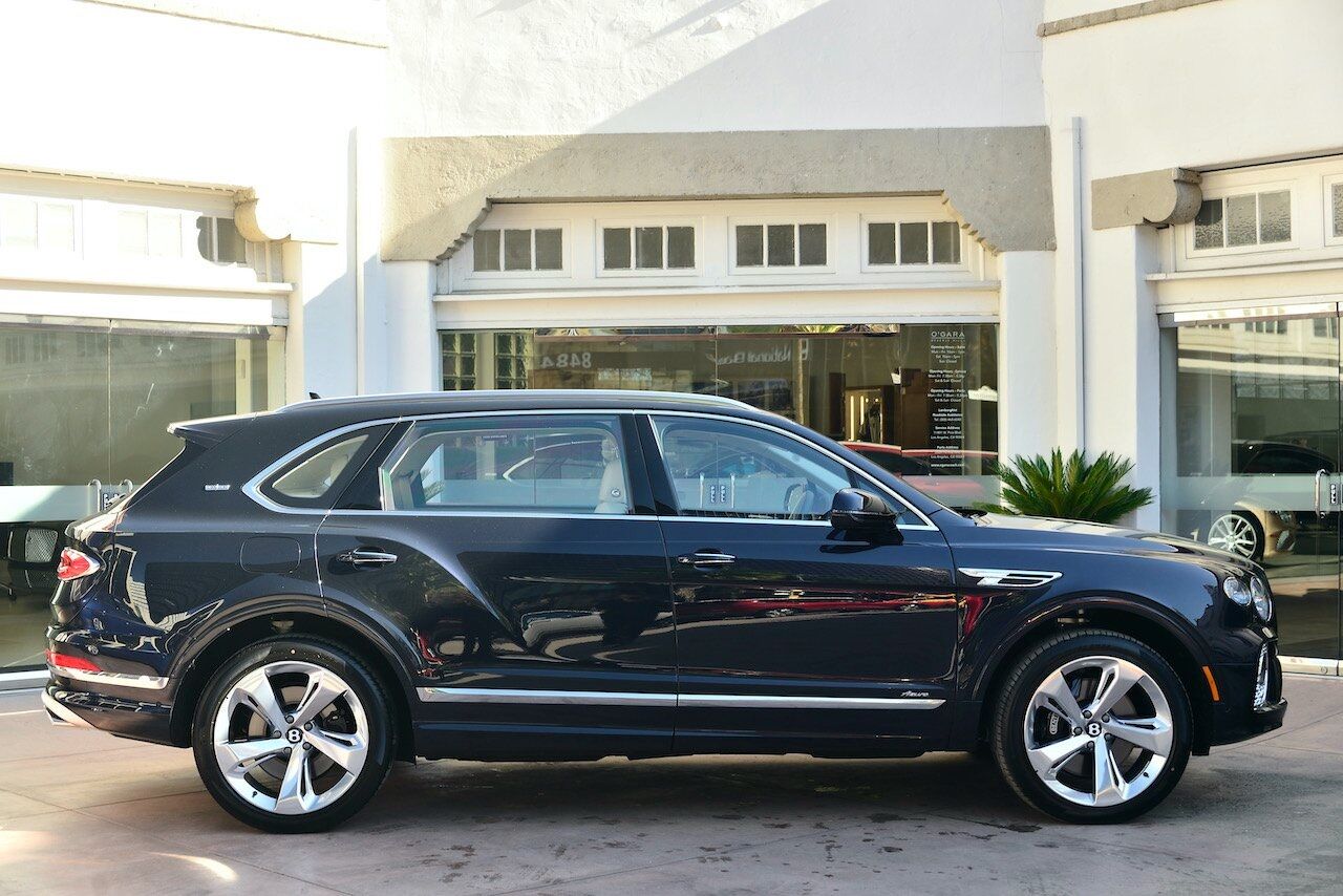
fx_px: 1866
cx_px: 672
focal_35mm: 50
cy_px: 448
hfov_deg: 39.6
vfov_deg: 27.0
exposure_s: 1/60
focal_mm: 50
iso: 110
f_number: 4.5
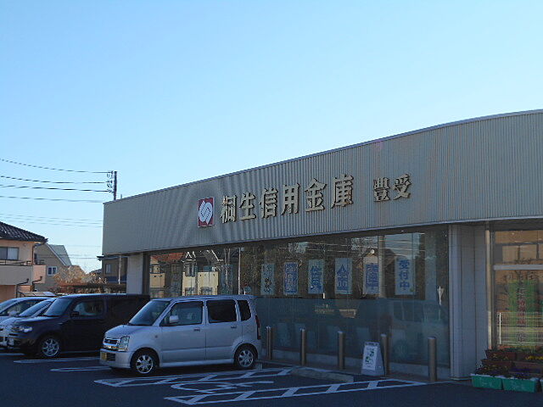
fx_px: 784
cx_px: 272
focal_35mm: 50
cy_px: 204
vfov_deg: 29.1
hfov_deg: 38.2
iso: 80
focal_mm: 8.8
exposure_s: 1/500
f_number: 4.5
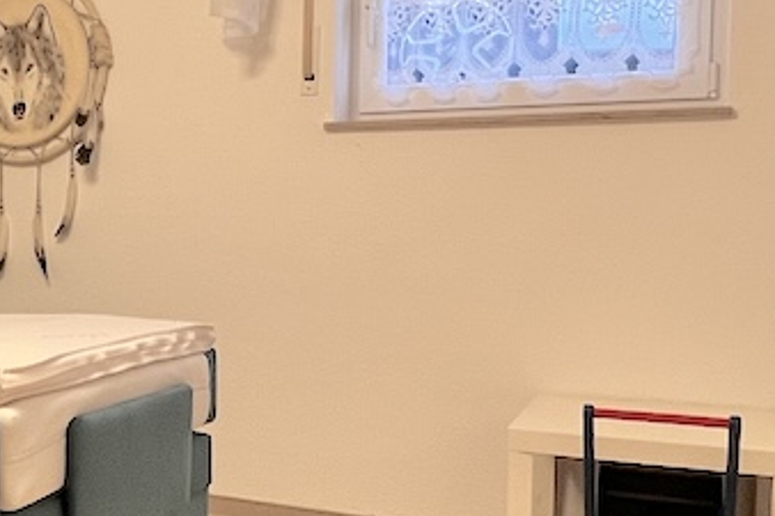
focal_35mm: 48
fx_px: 1033
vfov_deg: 28.0
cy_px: 294
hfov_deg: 38.1
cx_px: 66
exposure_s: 1/60
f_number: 1.8
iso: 320
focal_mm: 1.57
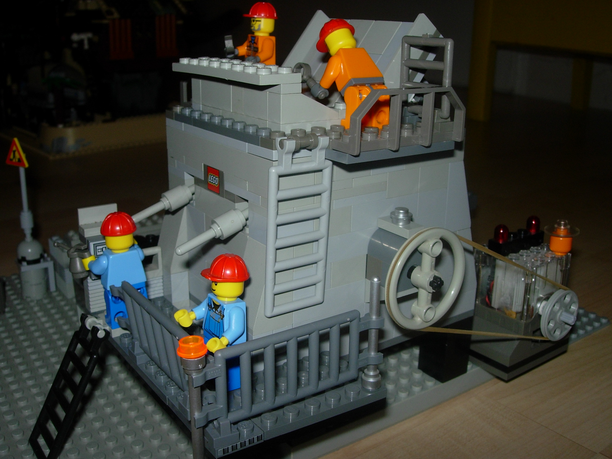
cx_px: 306
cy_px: 230
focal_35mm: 38
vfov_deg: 37.7
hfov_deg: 49.0
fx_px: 672
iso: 79
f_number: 4.8
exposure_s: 1/64
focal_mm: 7.8
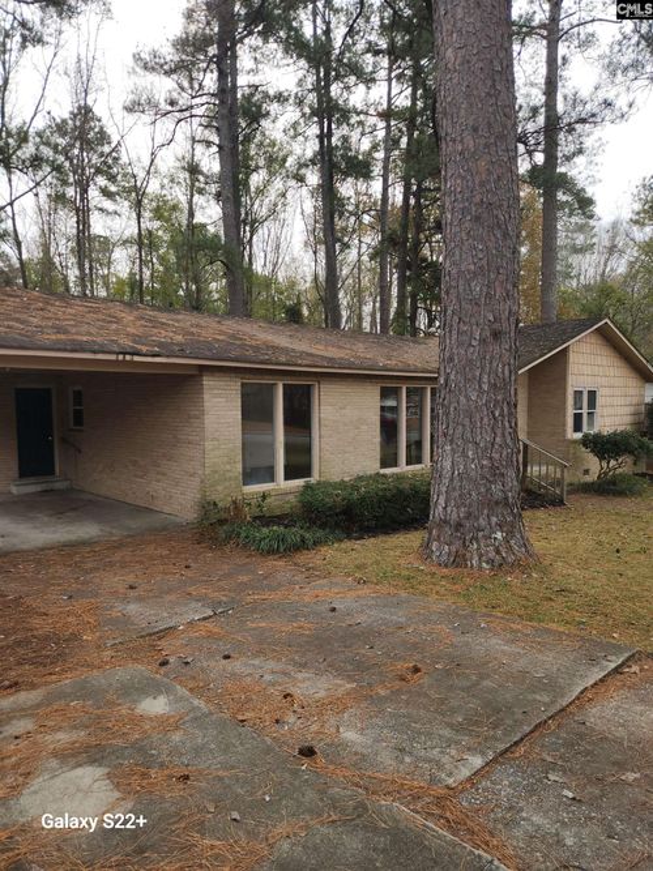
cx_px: 326
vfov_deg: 73.9
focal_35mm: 23
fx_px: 579
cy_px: 436
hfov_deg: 58.9
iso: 20
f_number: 1.8
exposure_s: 1/538
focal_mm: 5.4
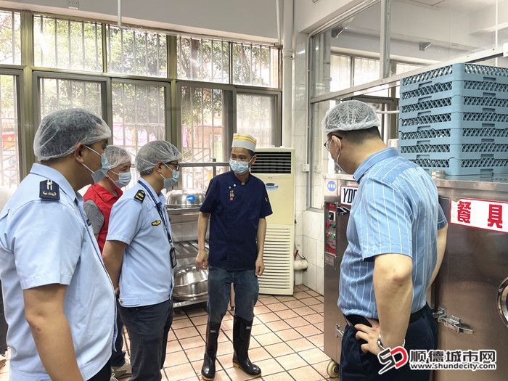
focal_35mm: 25
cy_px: 190
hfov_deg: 69.4
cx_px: 254
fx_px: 367
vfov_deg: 54.9
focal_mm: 5.1
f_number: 1.6
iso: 100
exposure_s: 1/100
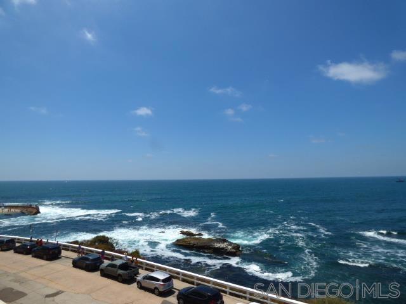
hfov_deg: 81.7
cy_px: 152
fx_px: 235
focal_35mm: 20
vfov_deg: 66.0
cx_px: 203
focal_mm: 3.58
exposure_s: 1/2000
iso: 100
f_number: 3.2
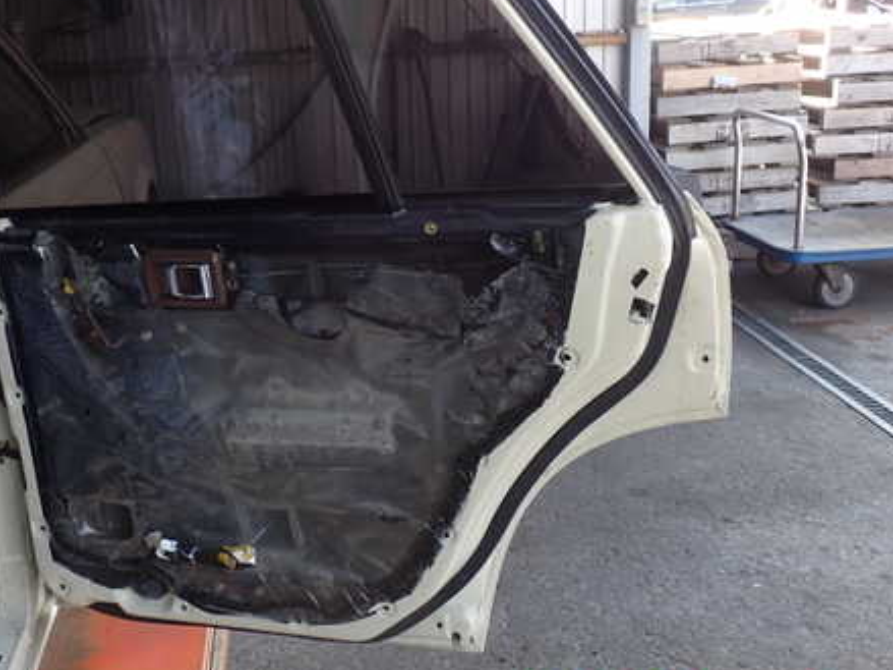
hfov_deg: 45.6
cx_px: 374
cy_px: 263
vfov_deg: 35.0
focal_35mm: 41
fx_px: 1057
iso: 100
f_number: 3.2
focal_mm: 5.4
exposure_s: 1/80
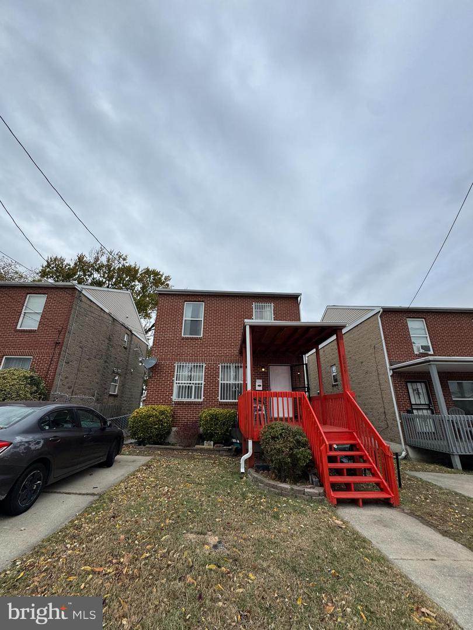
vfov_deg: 102.1
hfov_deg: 85.7
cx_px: 236
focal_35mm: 14
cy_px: 315
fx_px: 255
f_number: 2.2
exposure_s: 1/1600
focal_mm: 2.22
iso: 40
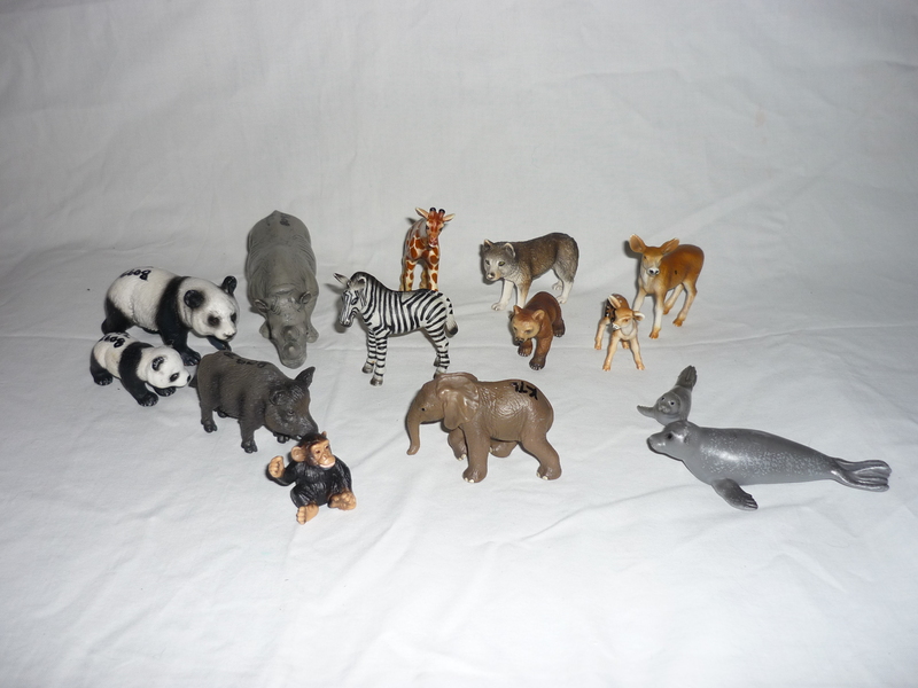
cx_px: 459
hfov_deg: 55.4
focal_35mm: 33
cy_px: 344
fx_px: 875
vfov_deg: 42.9
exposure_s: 1/30
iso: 100
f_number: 2.8
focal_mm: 5.5
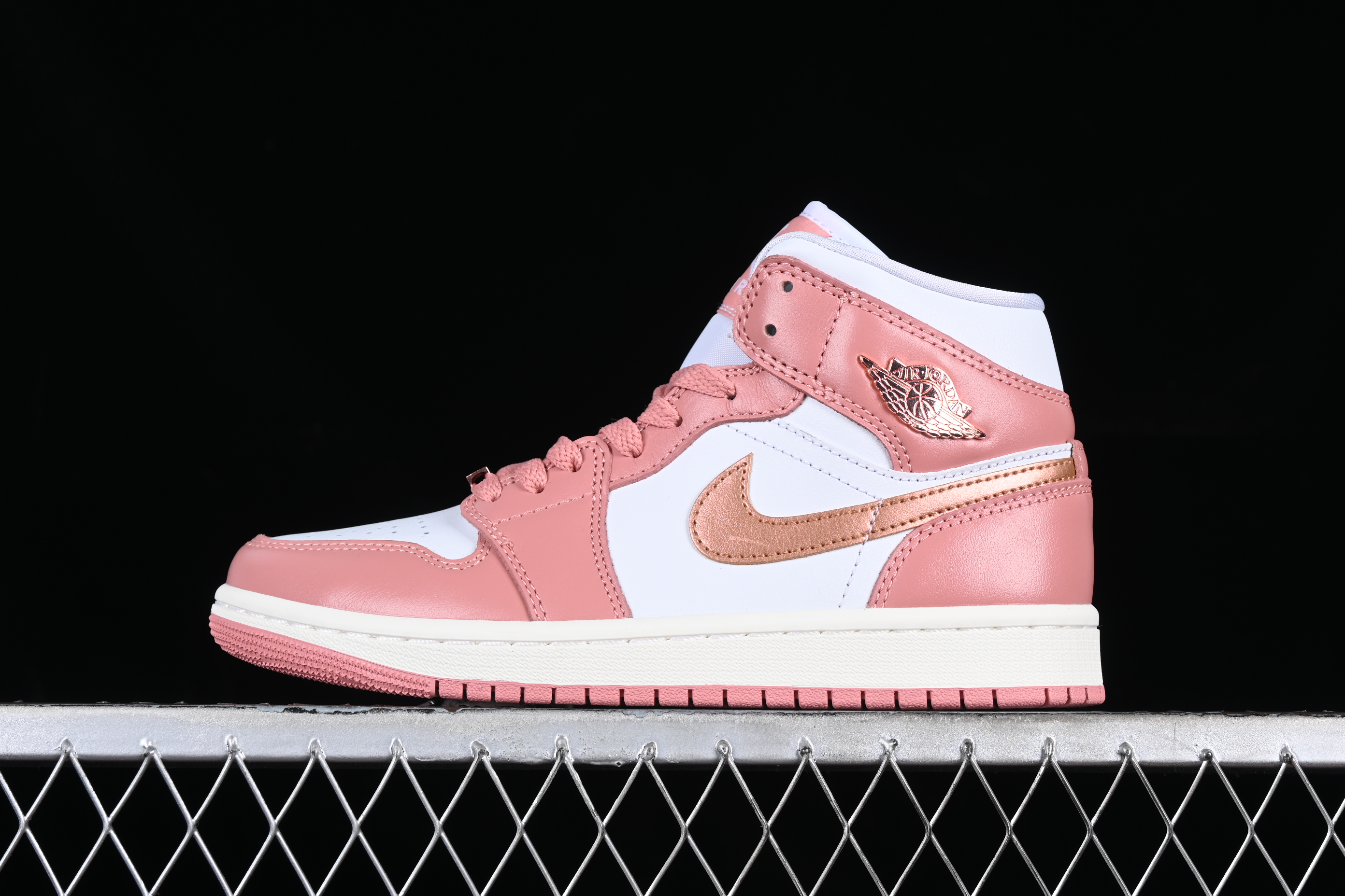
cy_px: 448
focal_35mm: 75
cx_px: 672
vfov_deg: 18.2
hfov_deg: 27.0
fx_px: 2802
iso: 160
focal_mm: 50
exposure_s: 1/80
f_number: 8
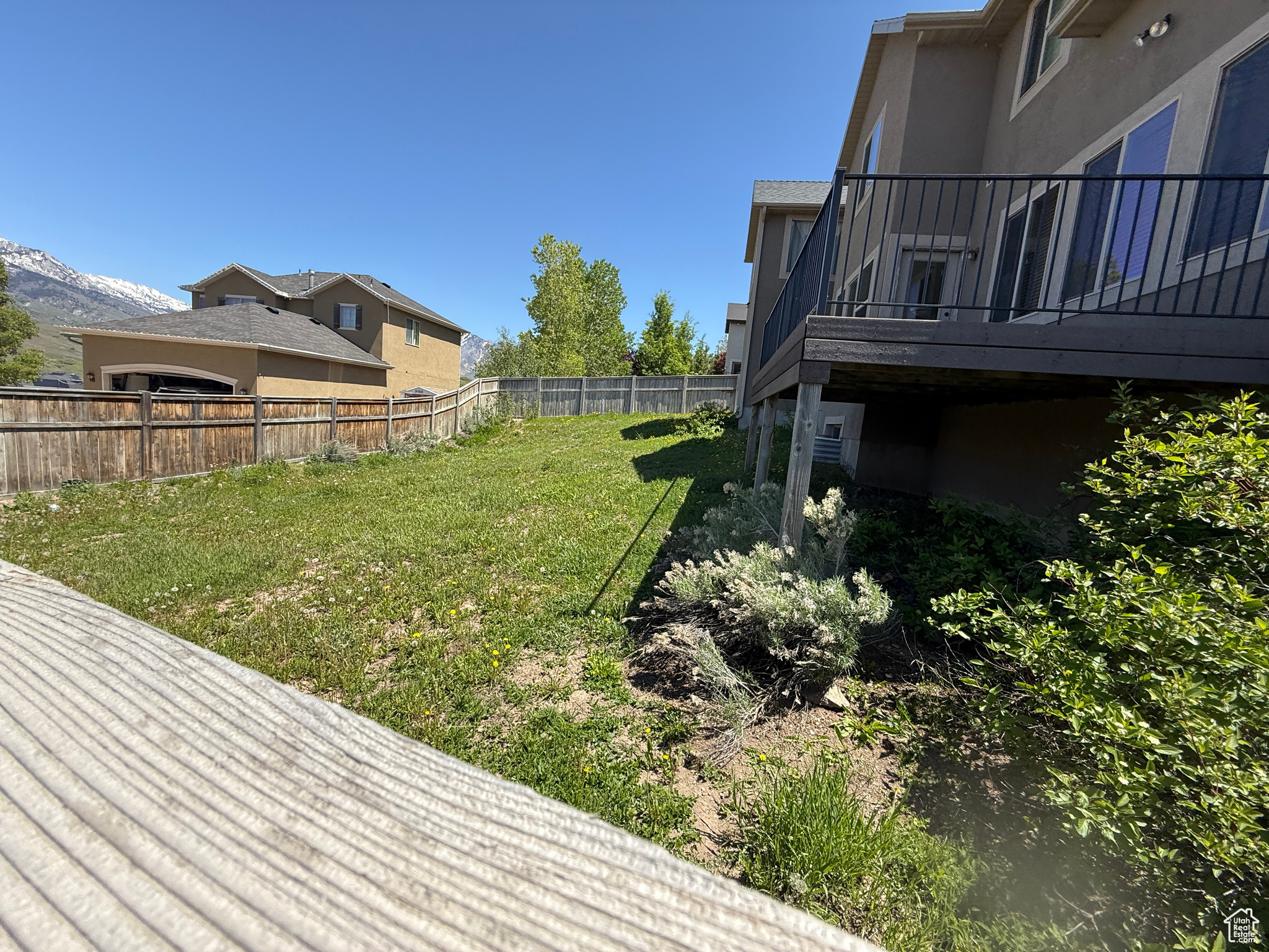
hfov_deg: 102.1
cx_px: 634
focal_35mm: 14
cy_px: 476
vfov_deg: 85.7
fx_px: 513
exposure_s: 1/841
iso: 50
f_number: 2.2
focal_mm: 2.22
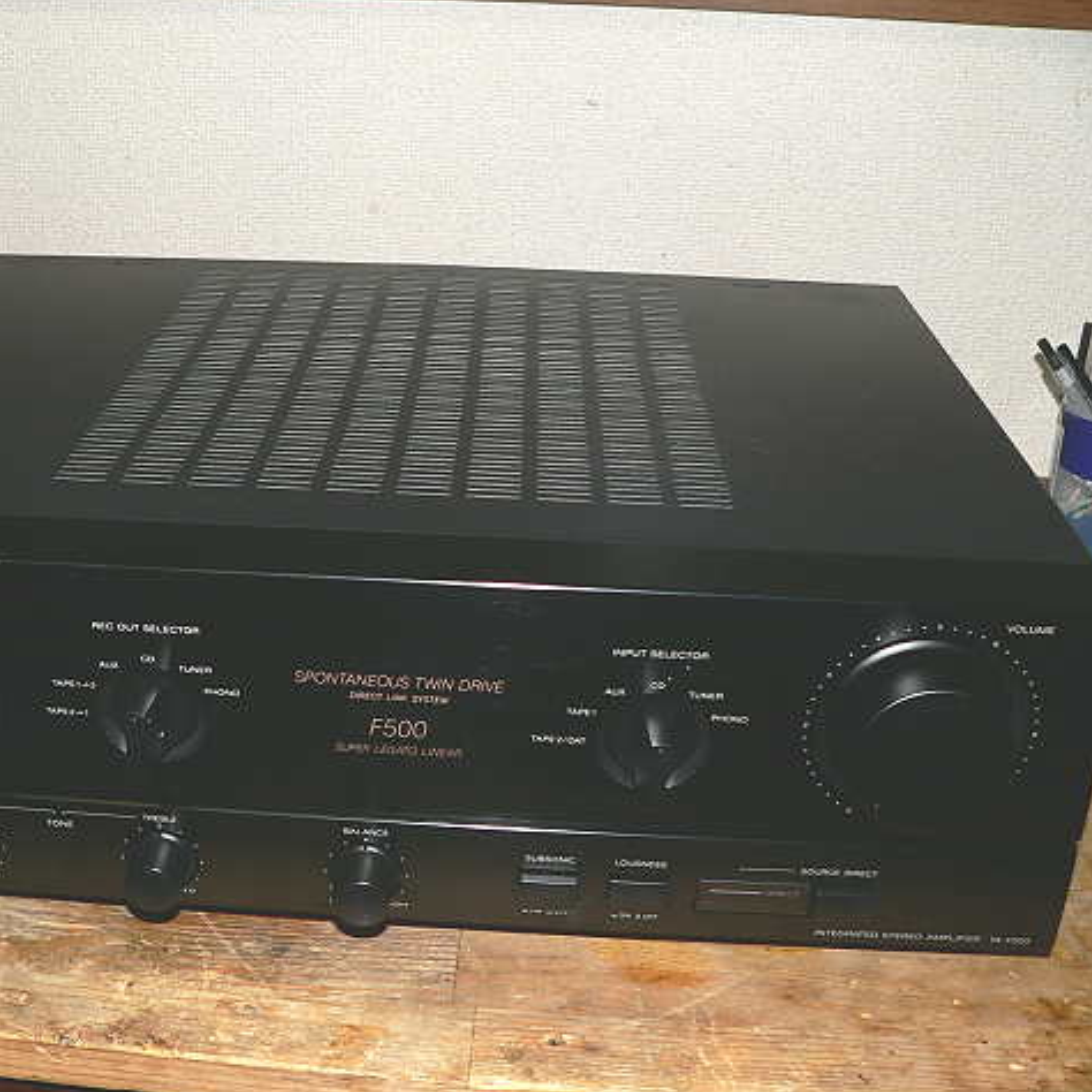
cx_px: 364
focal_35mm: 43
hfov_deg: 38.7
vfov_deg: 39.2
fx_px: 1535
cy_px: 546
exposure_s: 1/60
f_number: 2.8
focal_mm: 6
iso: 100
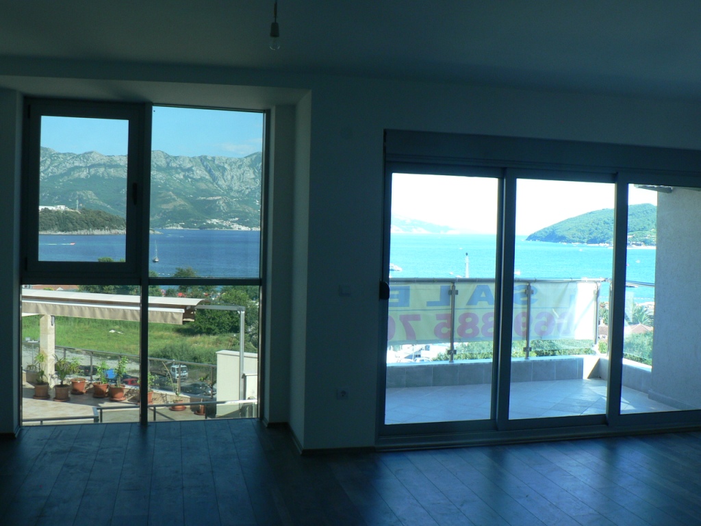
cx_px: 350
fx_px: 729
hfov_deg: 51.4
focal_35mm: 36
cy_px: 263
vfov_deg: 39.7
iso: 80
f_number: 4
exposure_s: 1/125
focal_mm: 6
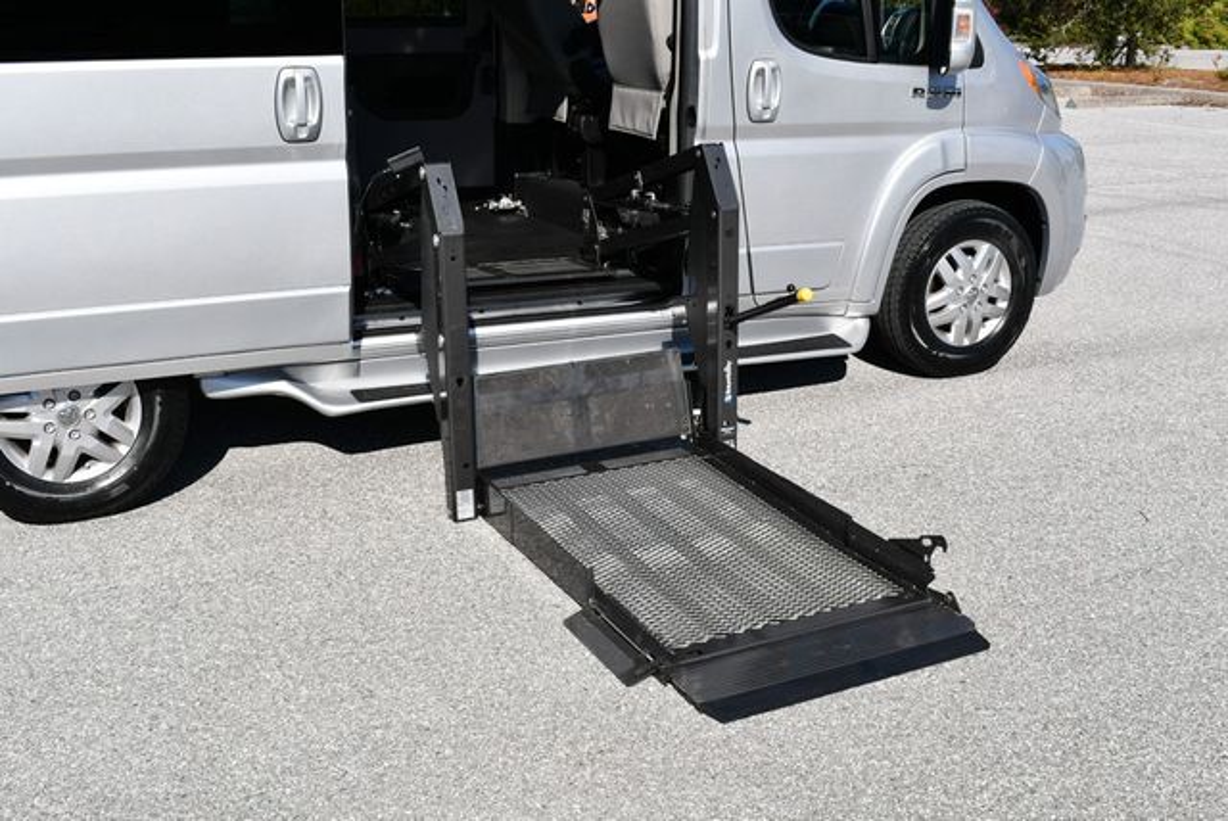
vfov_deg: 33.5
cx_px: 614
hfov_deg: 48.4
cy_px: 410
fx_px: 1366
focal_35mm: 40
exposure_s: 1/320
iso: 100
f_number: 8
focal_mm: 20
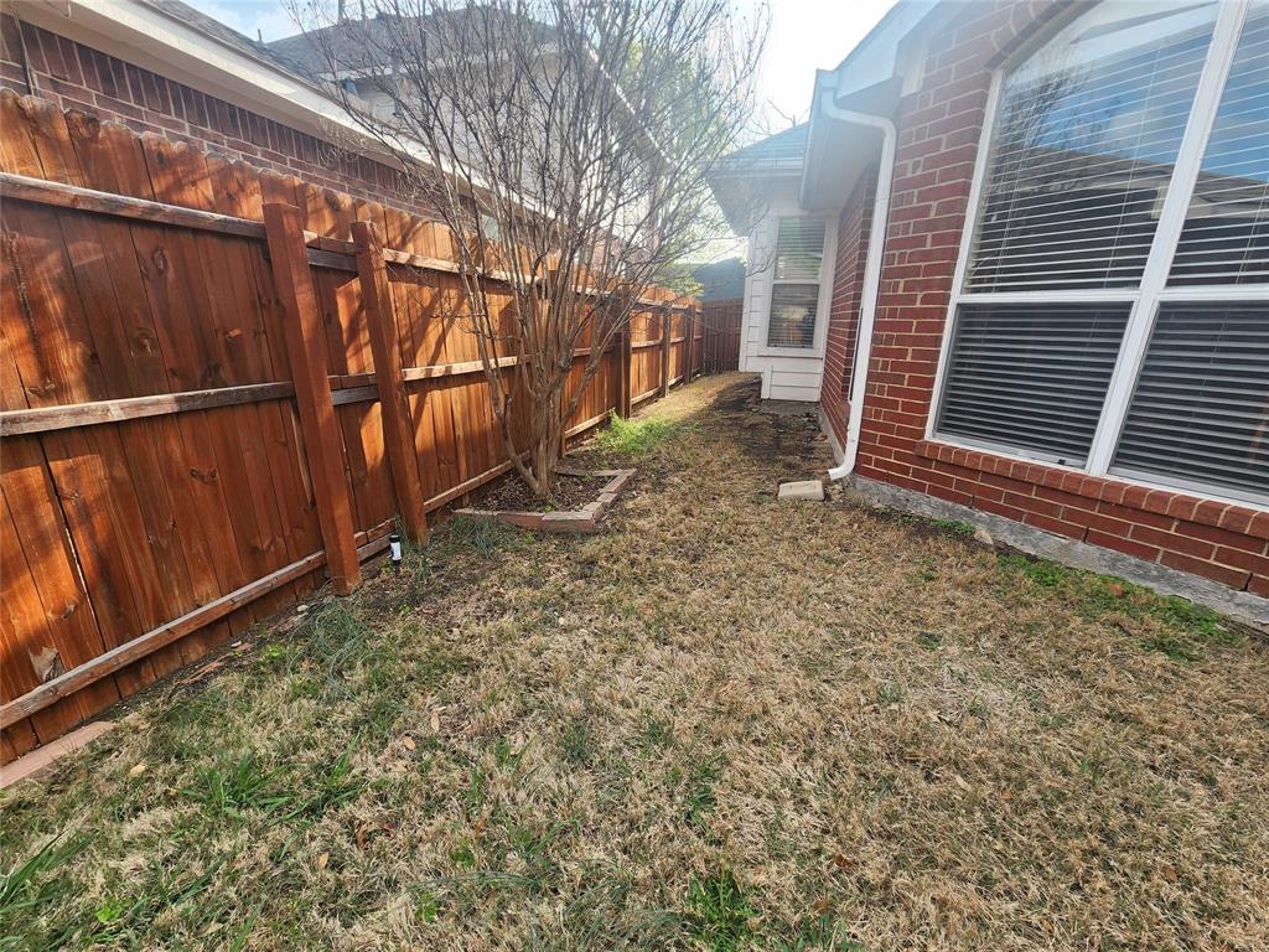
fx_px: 477
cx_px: 634
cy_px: 476
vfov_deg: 89.9
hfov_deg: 106.2
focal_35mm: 13
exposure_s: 1/288
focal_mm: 2.2
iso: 50
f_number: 2.2
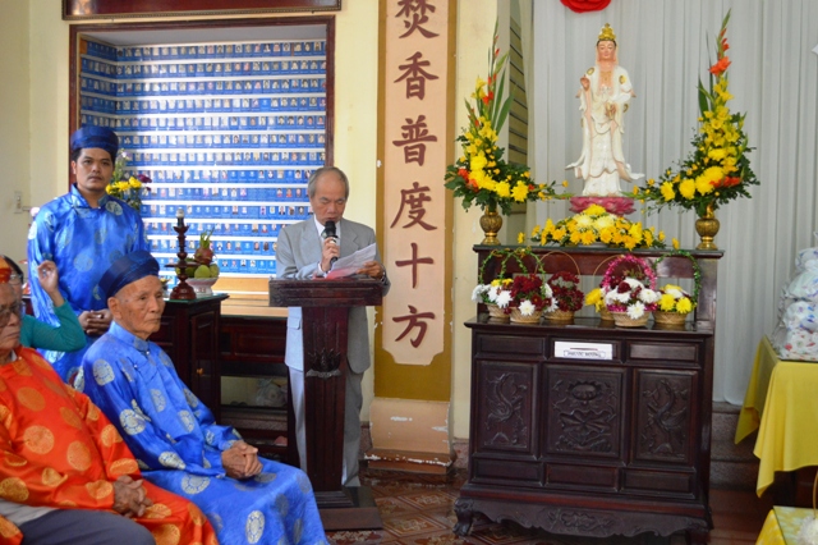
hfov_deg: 45.0
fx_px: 988
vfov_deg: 30.8
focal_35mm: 44
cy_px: 272
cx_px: 409
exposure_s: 1/60
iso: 1250
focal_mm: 29
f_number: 4.5
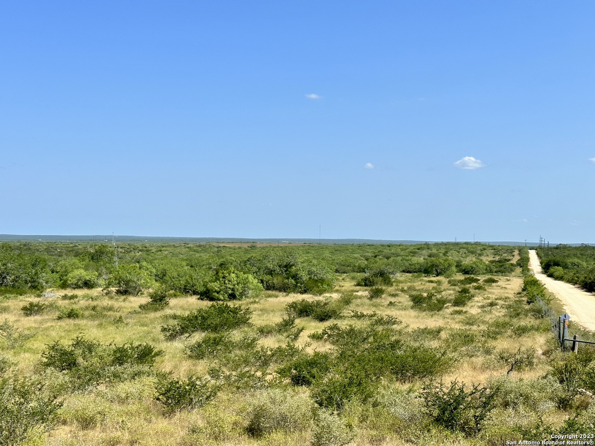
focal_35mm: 48
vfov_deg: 30.3
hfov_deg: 39.7
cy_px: 223
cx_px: 298
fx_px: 825
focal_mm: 6.86
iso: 64
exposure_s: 1/5525
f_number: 1.78
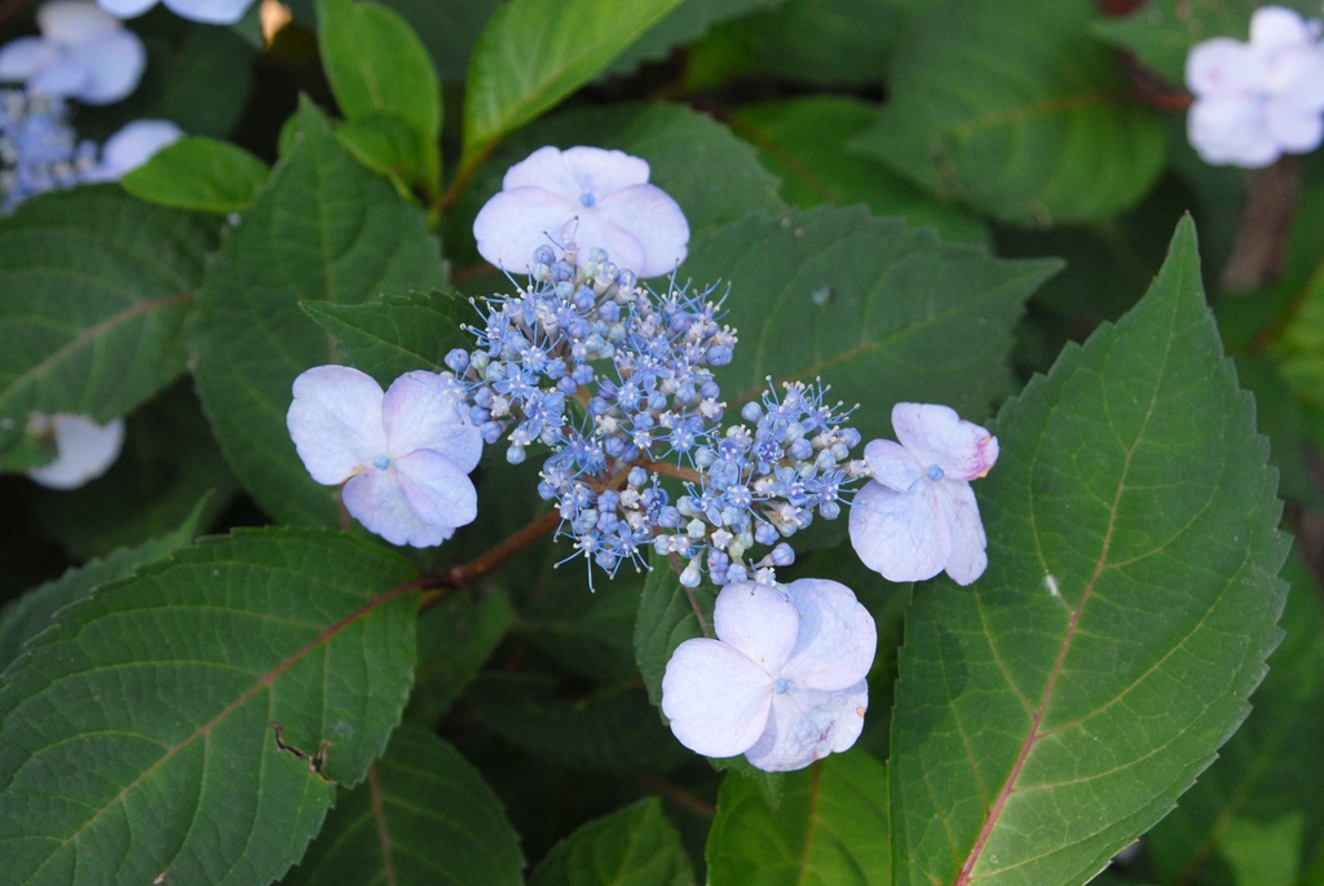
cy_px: 443
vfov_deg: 18.2
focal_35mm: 75
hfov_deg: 27.0
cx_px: 662
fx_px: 2761
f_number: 6.3
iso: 400
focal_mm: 50
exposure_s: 1/160
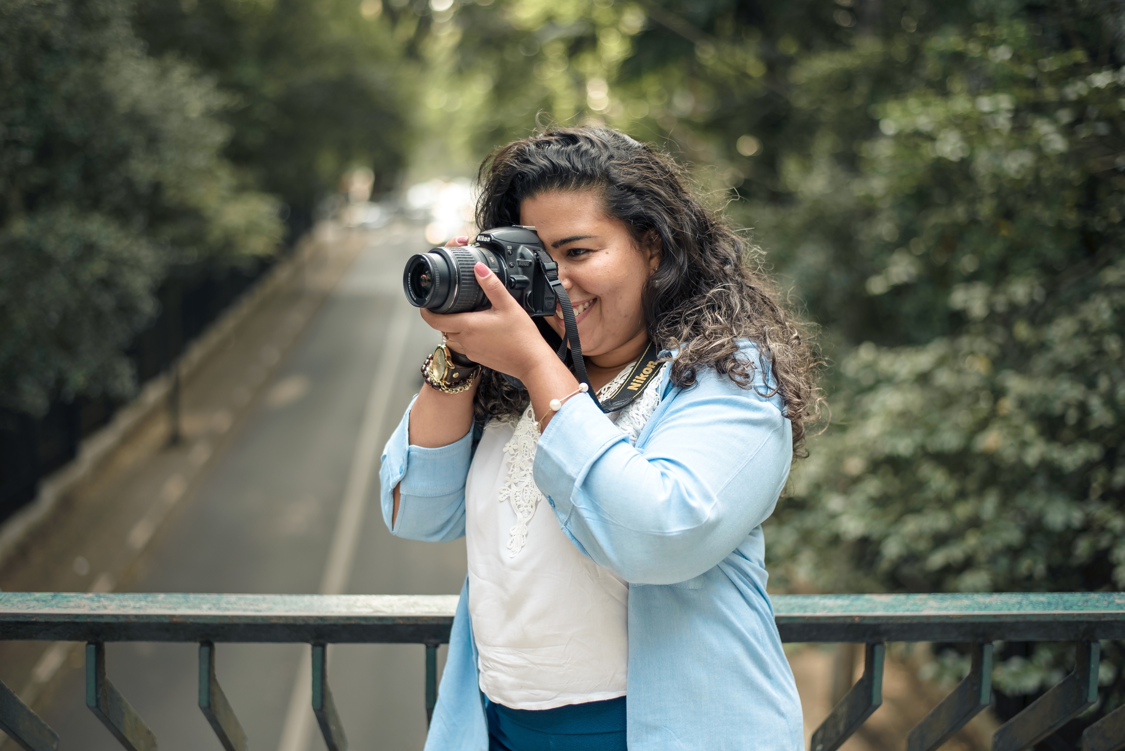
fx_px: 1563
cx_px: 562
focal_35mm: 50
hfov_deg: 39.6
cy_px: 376
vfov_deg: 27.0
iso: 100
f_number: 1.8
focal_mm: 50
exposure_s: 1/250
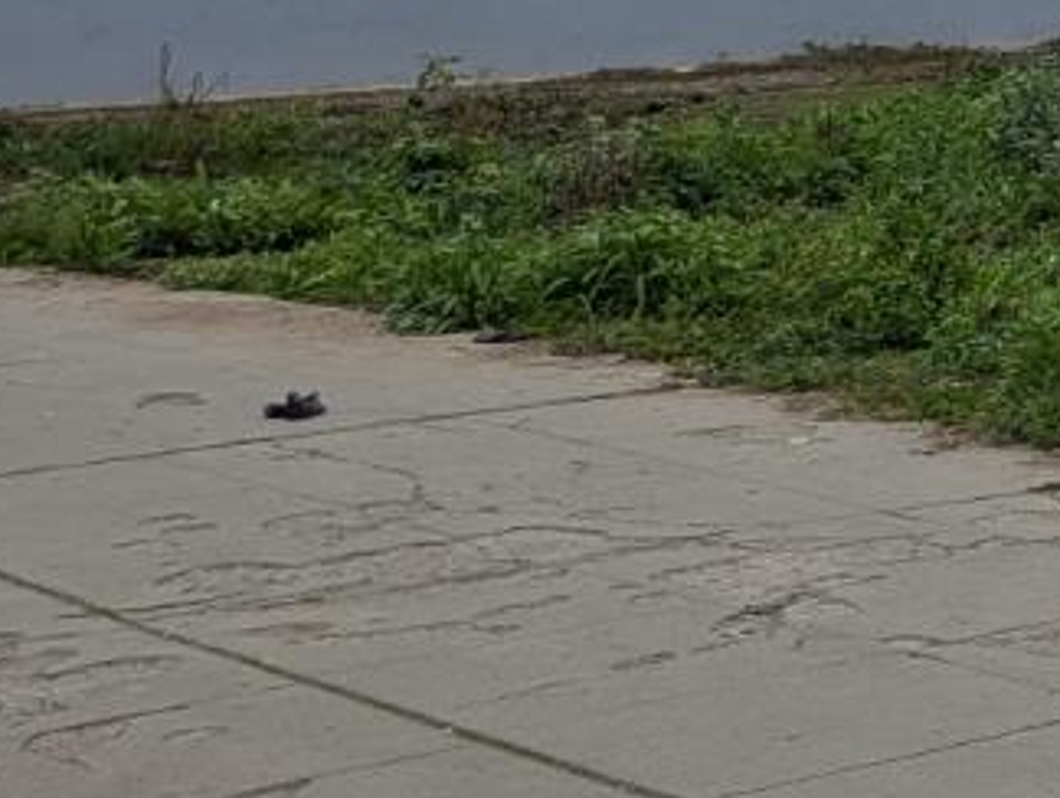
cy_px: -123
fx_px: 3404
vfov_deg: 13.1
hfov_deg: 14.6
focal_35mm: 111
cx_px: 2120
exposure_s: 1/871
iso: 43
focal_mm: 6.81
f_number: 1.85
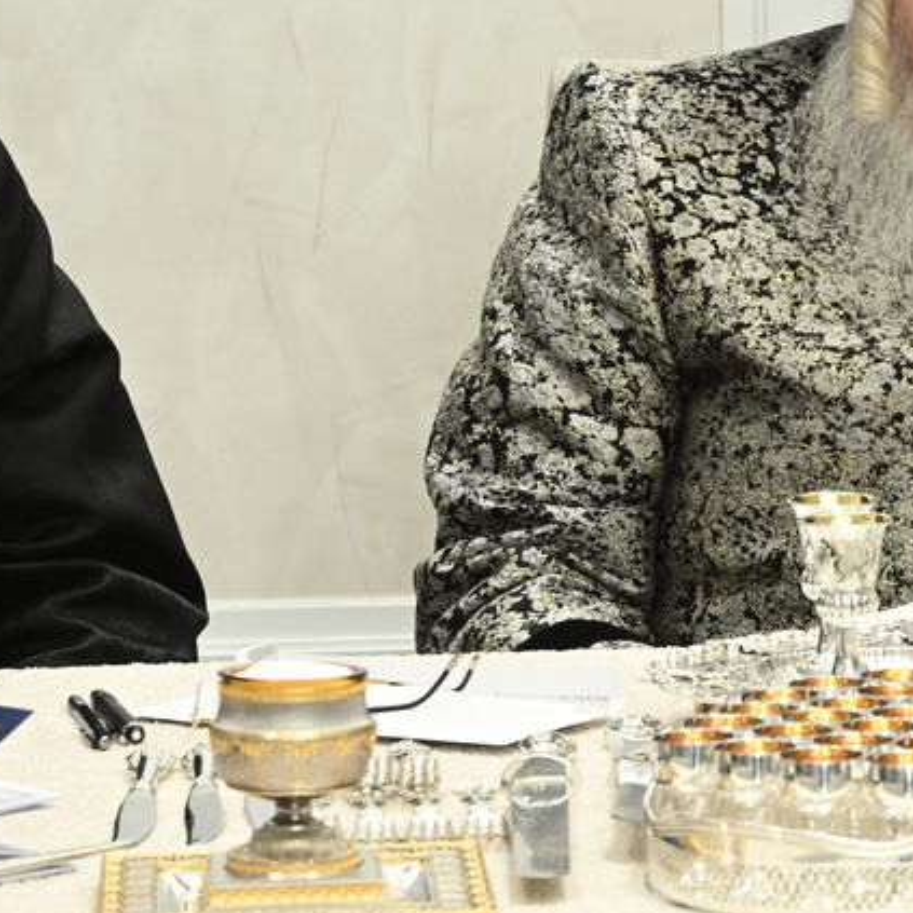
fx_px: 5878
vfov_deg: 8.9
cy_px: 243
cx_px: 1340
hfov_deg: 8.7
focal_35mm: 197
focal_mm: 70
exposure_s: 1/80
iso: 1600
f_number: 9
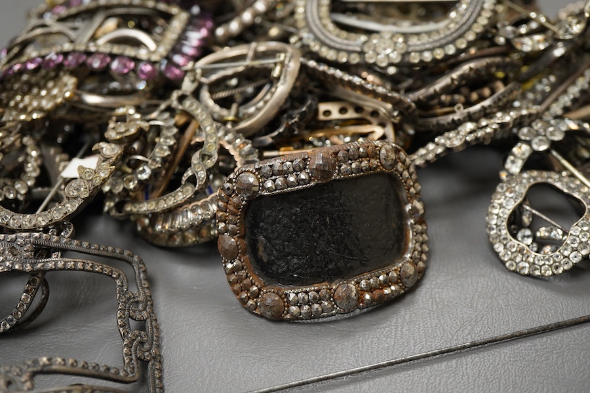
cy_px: 196
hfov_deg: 43.6
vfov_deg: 29.9
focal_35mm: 45
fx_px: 737
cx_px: 295
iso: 1250
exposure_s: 1/125
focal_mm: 30
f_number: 8
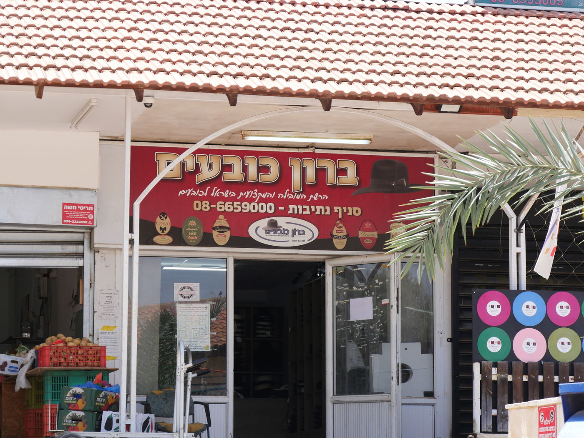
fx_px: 2193
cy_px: 219
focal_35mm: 130
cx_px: 292
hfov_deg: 15.2
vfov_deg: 11.4
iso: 200
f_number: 5.3
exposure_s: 1/320
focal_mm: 65
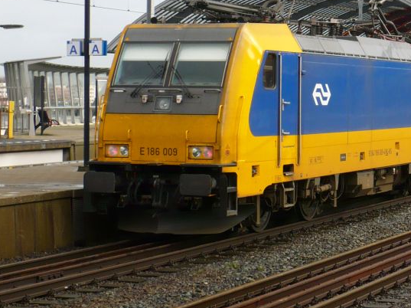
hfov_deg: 15.7
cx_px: 407
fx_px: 1459
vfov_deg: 12.0
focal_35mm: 123
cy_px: 51
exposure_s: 1/250
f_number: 3.5
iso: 100
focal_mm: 9.1
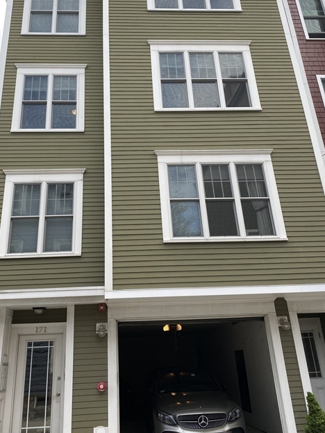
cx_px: 144
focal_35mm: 32
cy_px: 181
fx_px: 401
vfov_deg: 56.5
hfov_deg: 44.1
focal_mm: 4.25
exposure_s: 1/651
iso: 32
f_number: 1.8
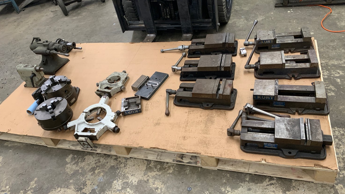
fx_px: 265
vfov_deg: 40.2
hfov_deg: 66.1
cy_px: 101
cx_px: 170
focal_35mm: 29
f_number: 1.8
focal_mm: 4.25
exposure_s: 1/60
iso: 400
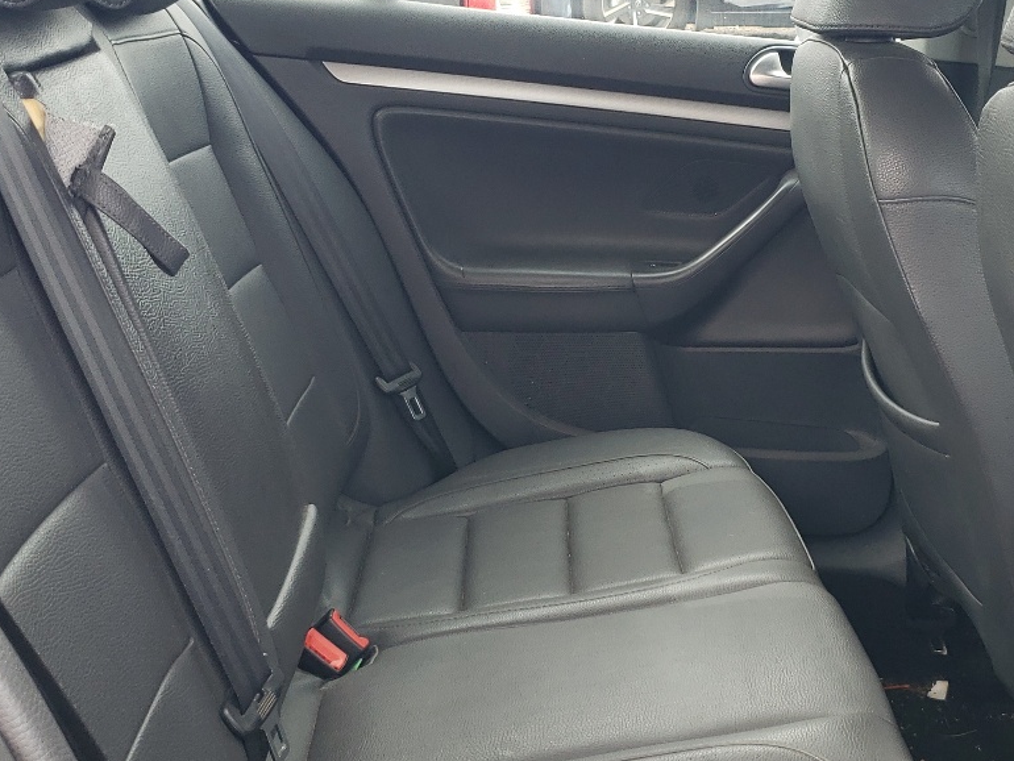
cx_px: 593
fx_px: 1582
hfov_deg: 35.4
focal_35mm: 54
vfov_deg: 27.0
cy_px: 396
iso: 50
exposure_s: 1/143
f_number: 1.5
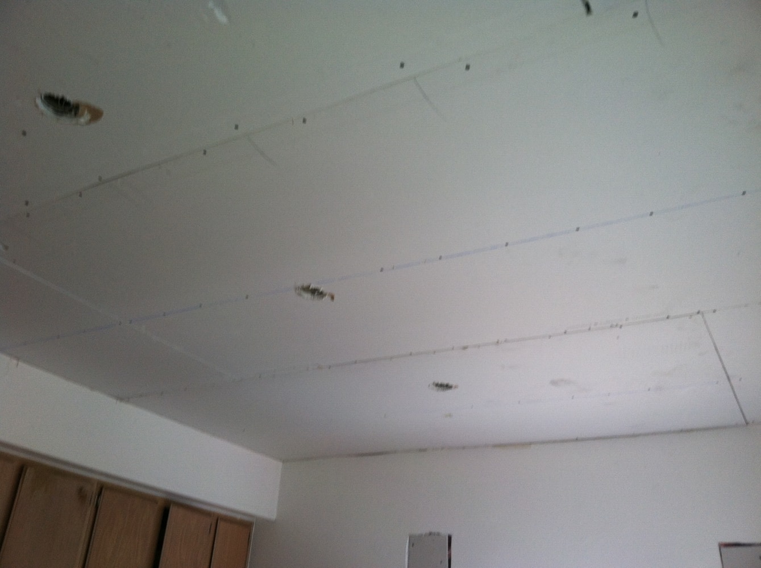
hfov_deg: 52.7
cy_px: 284
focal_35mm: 35
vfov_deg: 40.6
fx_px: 768
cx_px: 380
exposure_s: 1/15
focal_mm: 3.85
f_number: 2.8
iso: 80
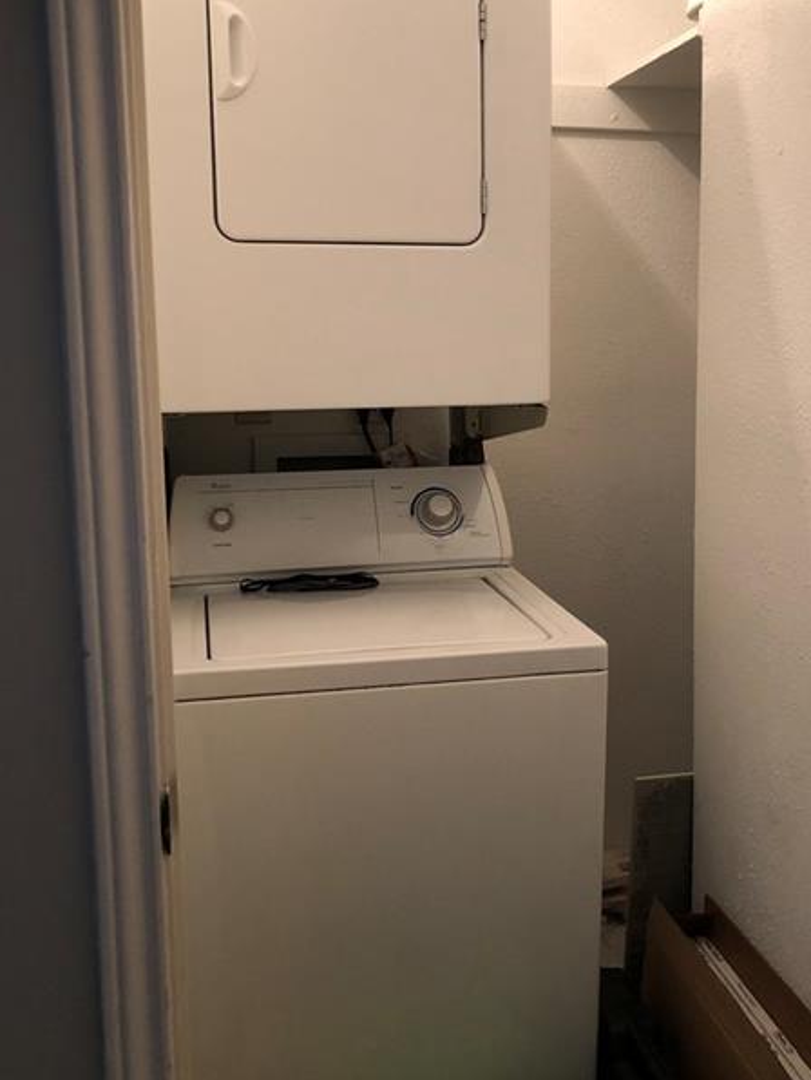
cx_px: 492
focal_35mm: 36
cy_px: 474
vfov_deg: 51.2
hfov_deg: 39.5
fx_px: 1124
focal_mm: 3.99
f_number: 1.8
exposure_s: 1/15
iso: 80
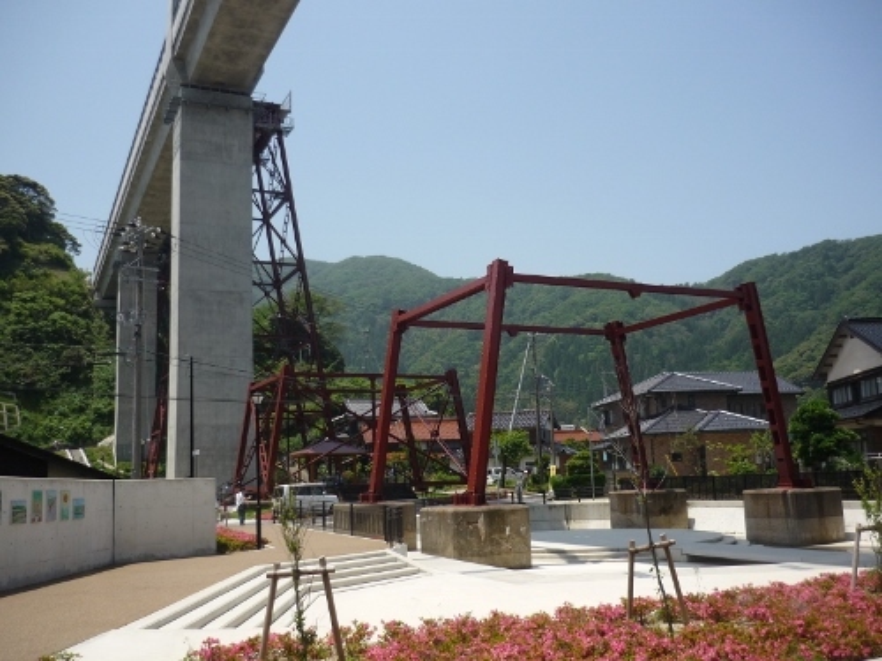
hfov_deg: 55.4
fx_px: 841
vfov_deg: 42.9
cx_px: 441
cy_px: 330
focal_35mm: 33
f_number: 8
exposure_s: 1/200
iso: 100
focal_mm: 5.5
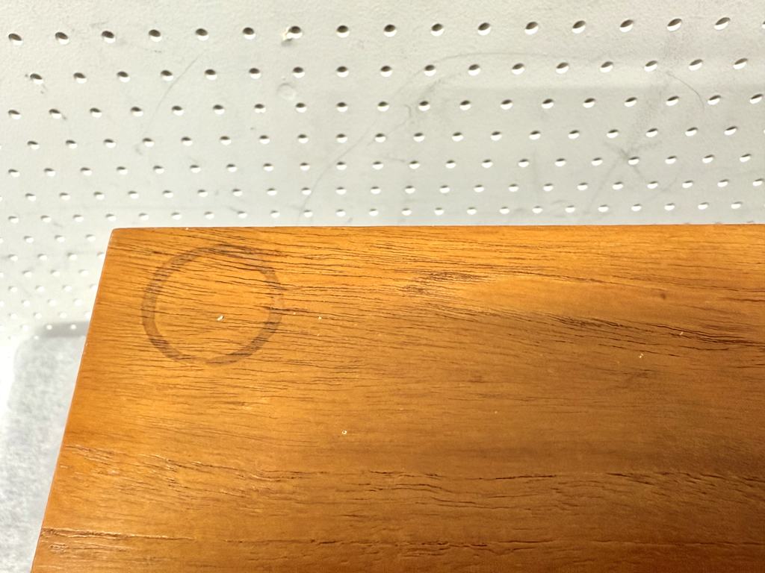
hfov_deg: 71.6
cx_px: 382
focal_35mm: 24
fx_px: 530
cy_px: 286
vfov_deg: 56.8
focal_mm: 2.22
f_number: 2.2
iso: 250
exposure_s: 1/100
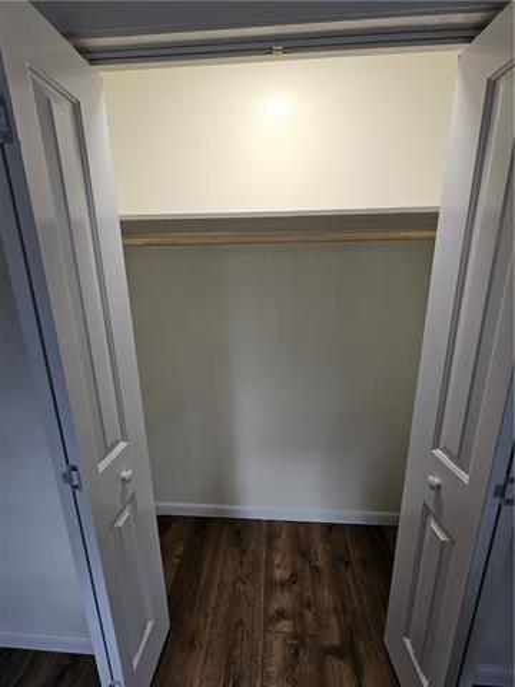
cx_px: 258
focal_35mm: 13
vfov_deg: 106.2
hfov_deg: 89.9
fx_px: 258
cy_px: 344
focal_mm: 2.2
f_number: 2.2
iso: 64
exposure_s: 1/60
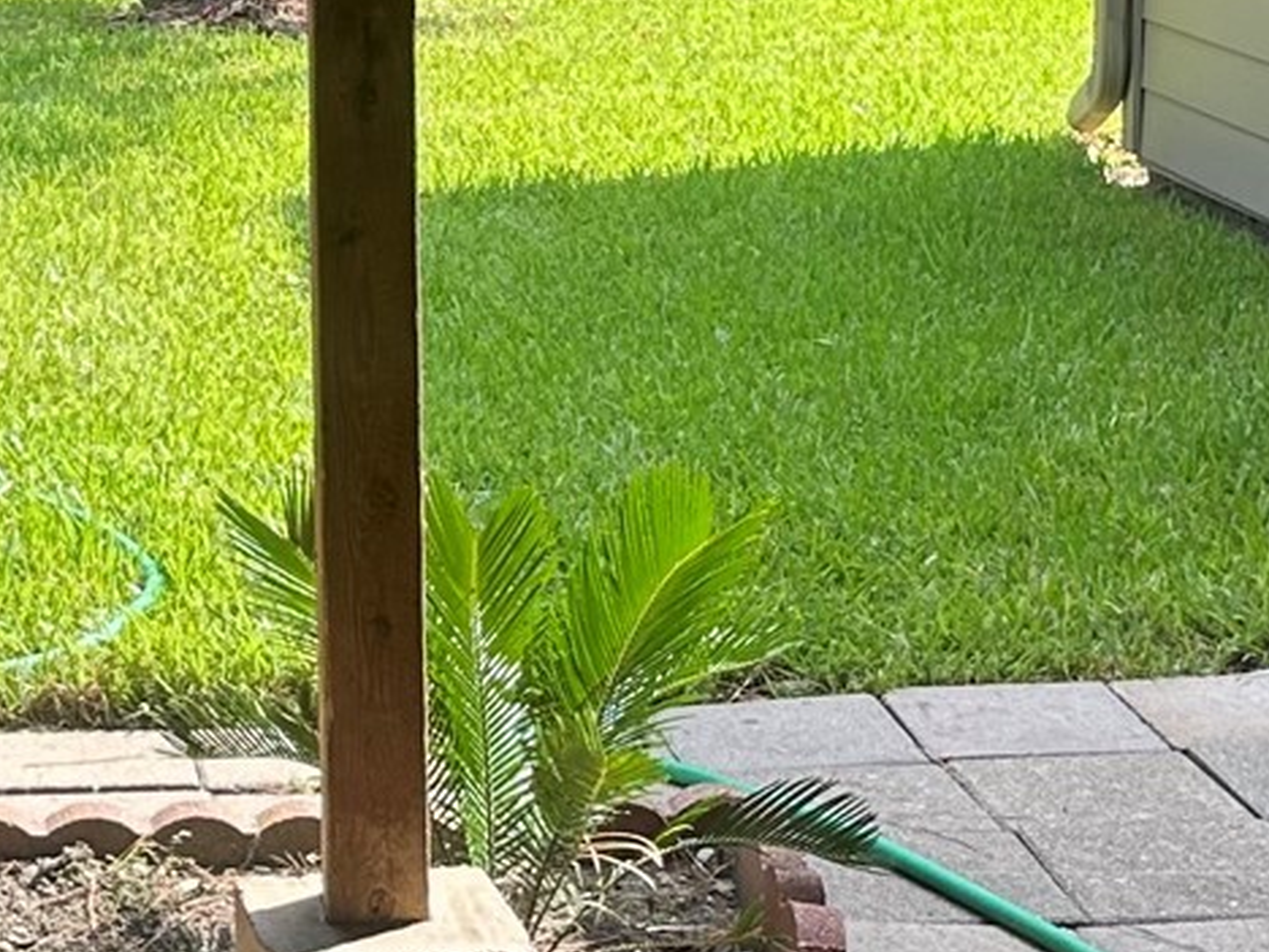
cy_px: -117
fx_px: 3849
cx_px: 230
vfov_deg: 13.8
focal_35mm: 105
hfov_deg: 18.5
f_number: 1.78
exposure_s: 1/704
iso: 80
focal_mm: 6.86
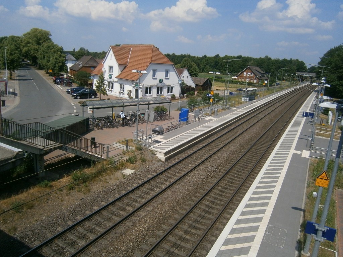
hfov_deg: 67.3
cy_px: 128
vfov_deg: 53.1
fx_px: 258
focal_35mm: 26
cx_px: 172
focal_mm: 4.7
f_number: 8
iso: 125
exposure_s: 1/500
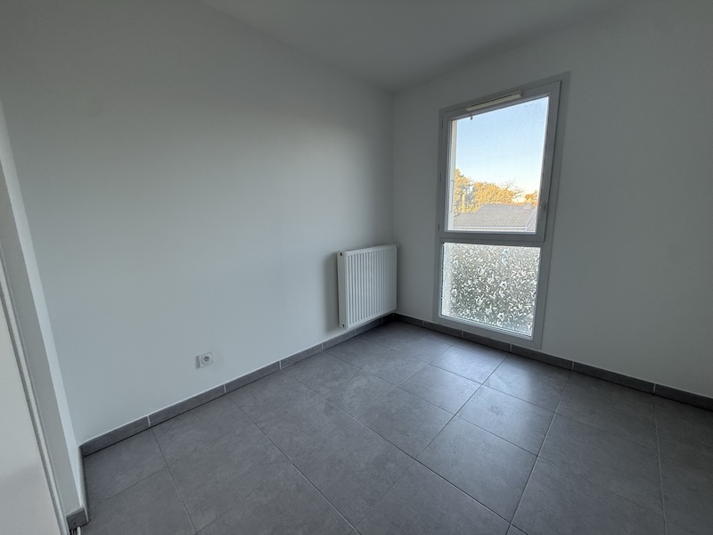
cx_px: 356
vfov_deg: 85.7
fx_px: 288
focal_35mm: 14
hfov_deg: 102.1
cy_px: 268
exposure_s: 1/99
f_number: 2.2
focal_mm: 2.22
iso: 80
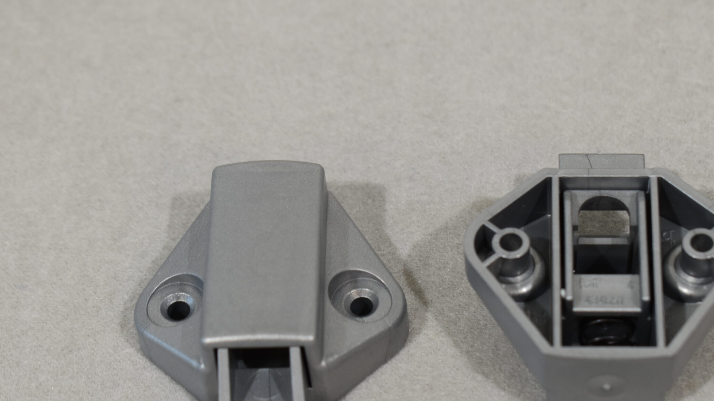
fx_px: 2019
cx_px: 433
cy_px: 278
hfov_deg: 20.0
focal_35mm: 107
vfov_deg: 11.3
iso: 400
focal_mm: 55
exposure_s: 1/60
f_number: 6.3
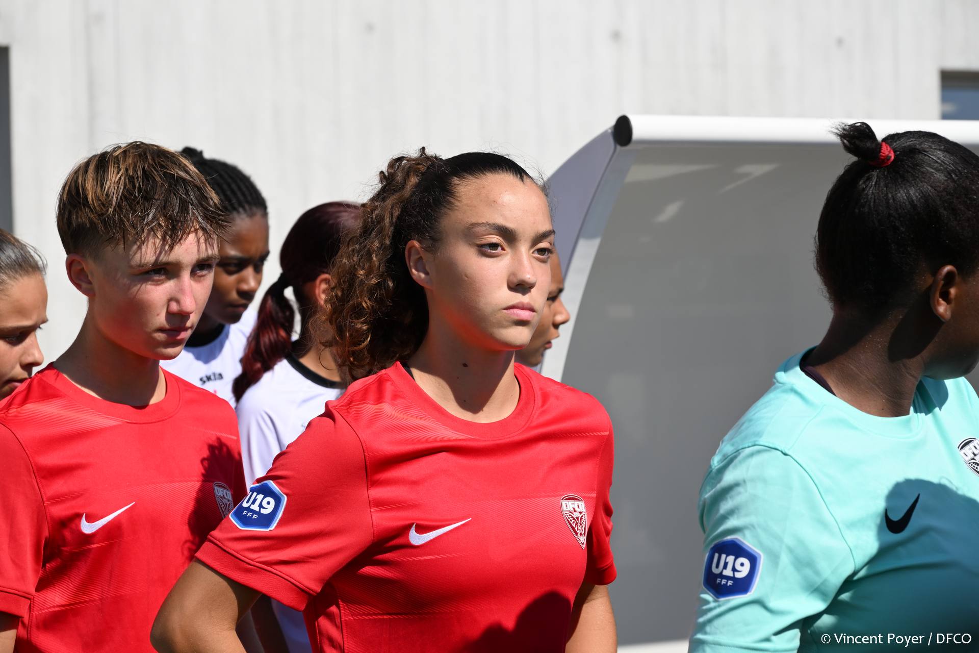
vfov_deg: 13.0
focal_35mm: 105
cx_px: 490
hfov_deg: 19.5
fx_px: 2855
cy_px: 326
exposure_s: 1/800
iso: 250
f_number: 9
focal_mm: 105
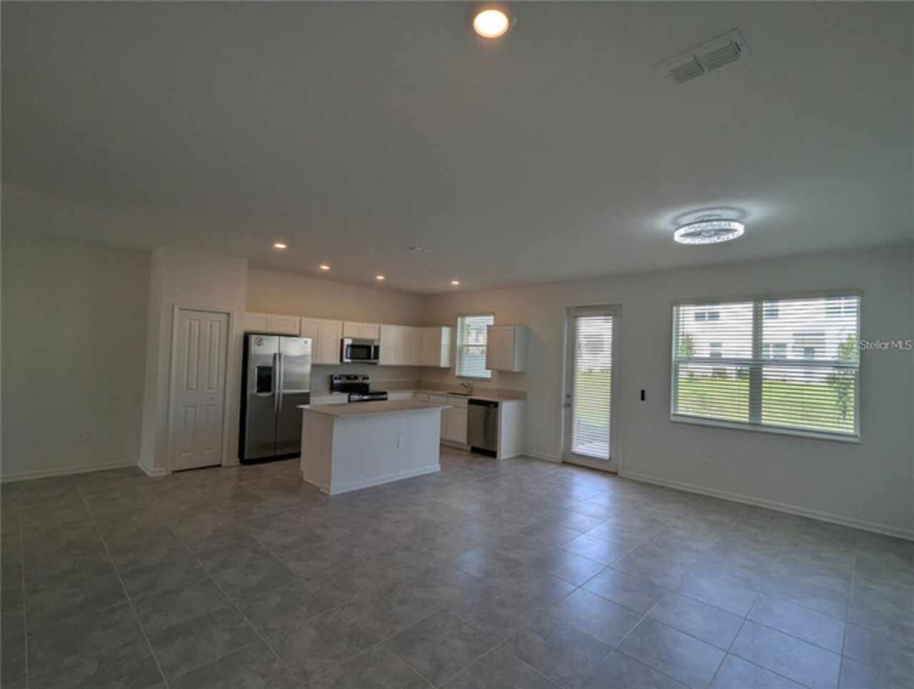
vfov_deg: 78.3
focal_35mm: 16
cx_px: 457
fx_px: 423
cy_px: 344
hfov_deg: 94.4
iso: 61
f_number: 2.2
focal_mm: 2.35
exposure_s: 1/364
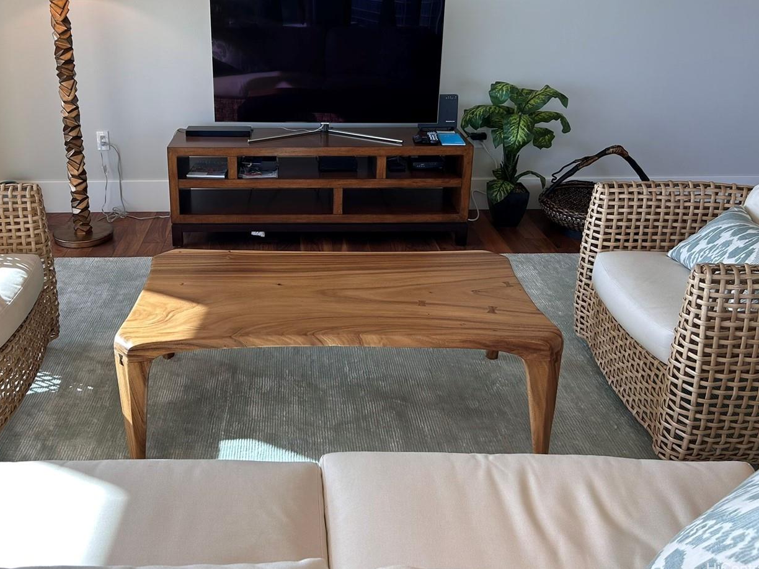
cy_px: 203
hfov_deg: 53.6
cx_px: 302
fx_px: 745
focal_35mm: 34
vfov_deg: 41.4
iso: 32
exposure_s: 1/126
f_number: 1.5
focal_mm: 5.7
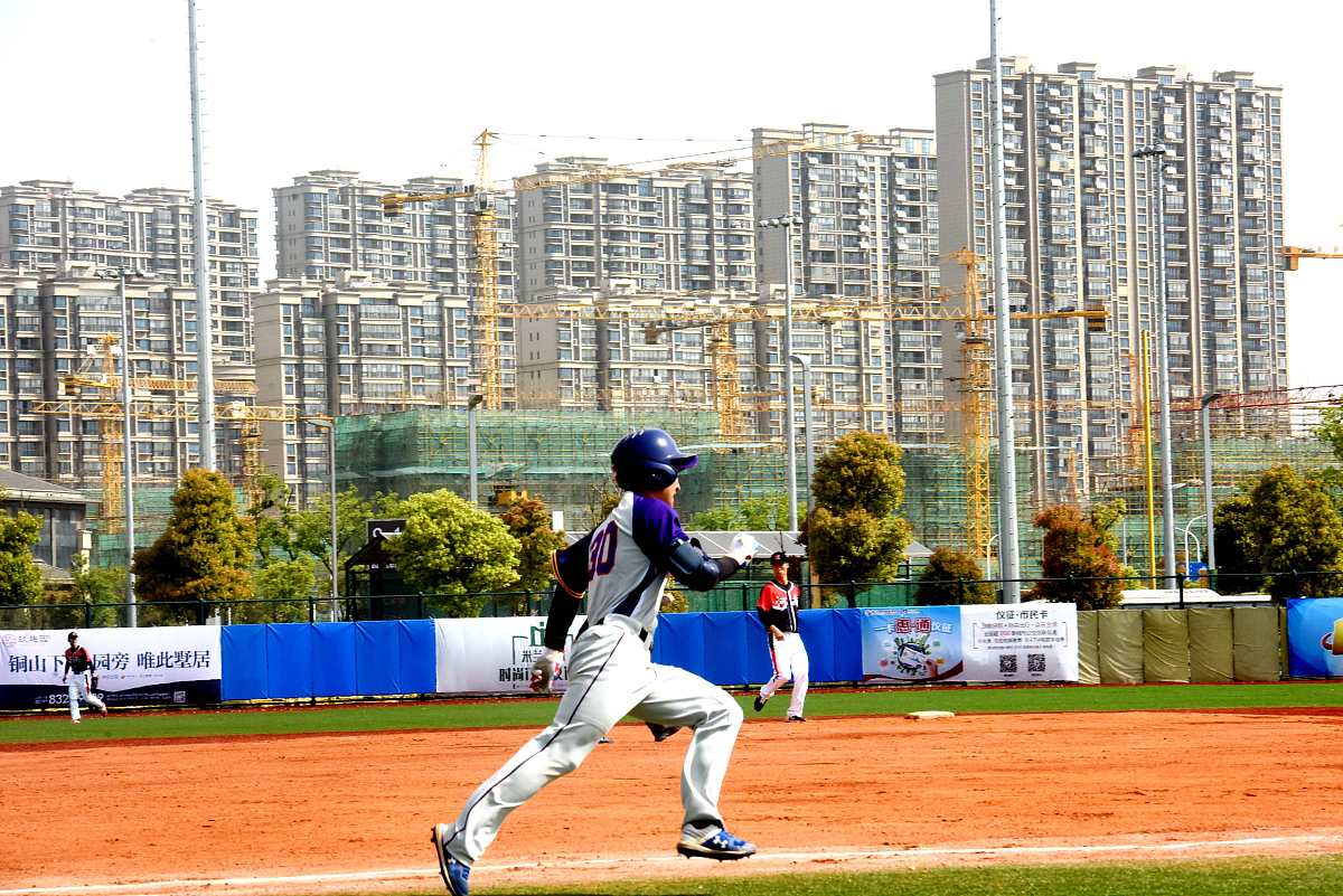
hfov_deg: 15.8
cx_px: 672
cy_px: 448
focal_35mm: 130
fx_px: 4851
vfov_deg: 10.6
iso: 1600
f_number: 16
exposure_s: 1/1000
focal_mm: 130
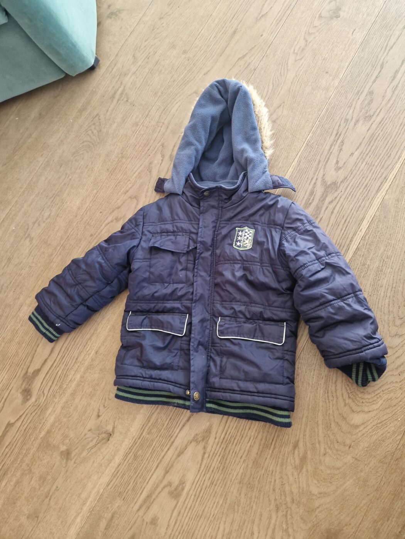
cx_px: 202
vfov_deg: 73.9
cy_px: 270
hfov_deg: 58.9
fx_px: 359
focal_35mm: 23
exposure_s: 1/100
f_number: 1.8
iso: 50
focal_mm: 5.4
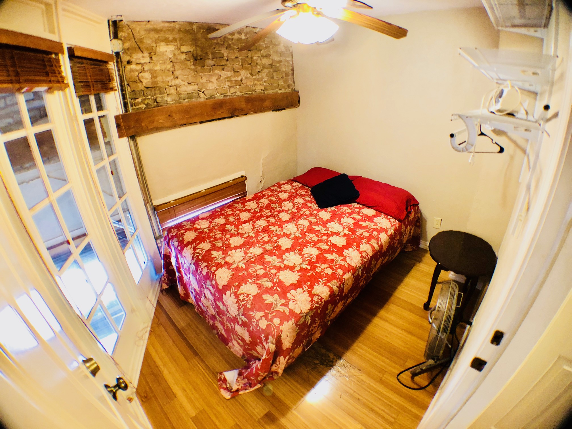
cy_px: 214
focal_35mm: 28
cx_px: 286
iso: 100
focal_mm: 4
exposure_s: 1/15
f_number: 1.8
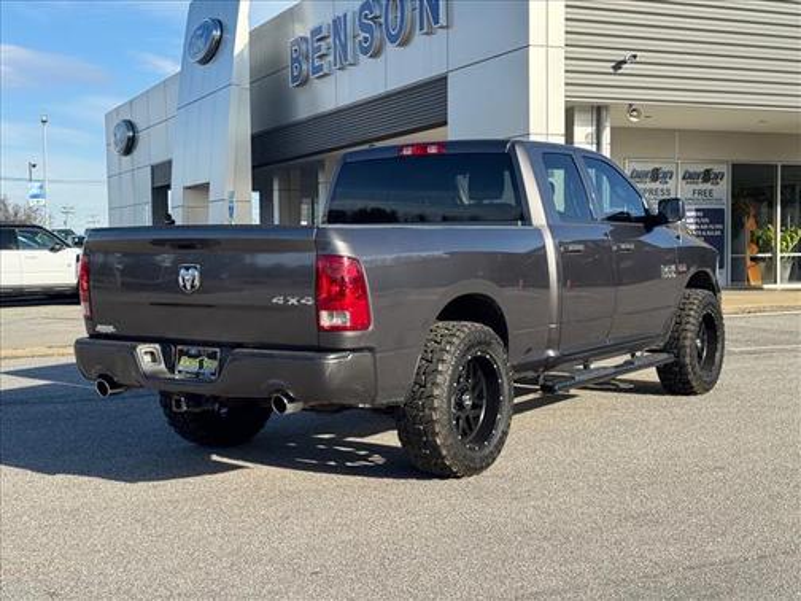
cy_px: 300
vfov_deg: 30.3
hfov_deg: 39.7
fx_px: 1111
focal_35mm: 48
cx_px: 400
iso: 64
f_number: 1.78
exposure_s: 1/2179
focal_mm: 6.76
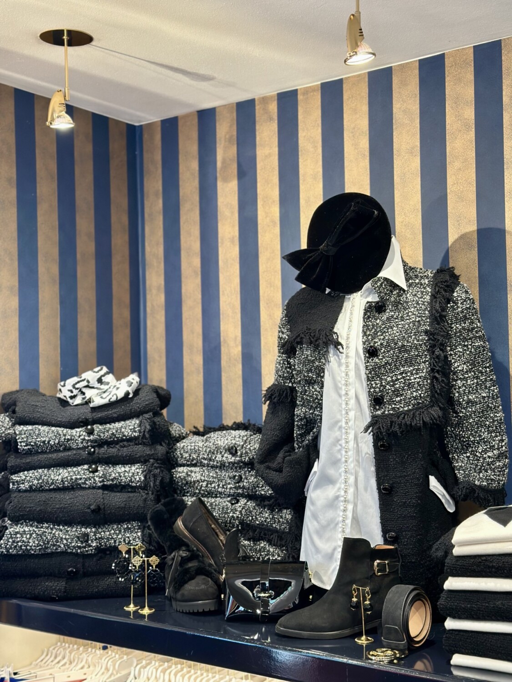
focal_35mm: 48
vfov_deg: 39.7
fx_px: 947
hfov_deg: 30.3
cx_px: 256
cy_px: 341
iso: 200
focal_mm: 6.86
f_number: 1.78
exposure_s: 1/100
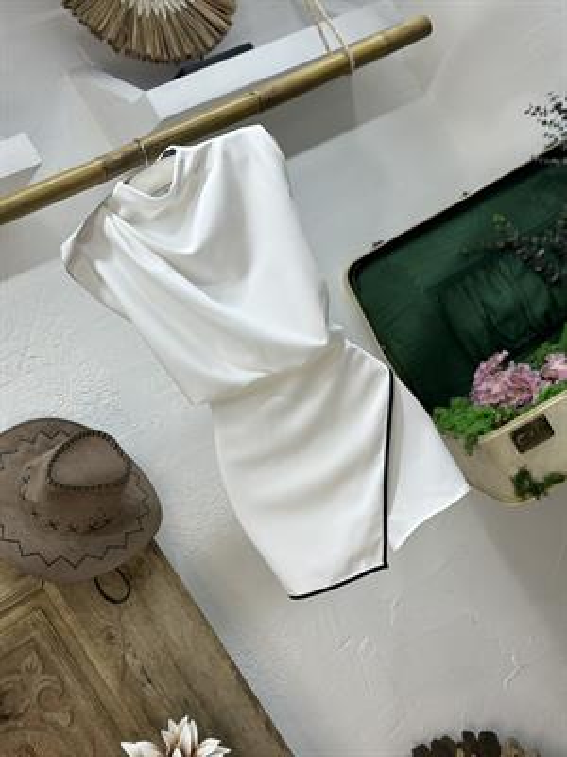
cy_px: 378
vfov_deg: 39.7
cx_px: 284
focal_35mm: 48
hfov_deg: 30.3
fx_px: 1048
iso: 64
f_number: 1.78
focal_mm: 6.86
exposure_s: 1/136
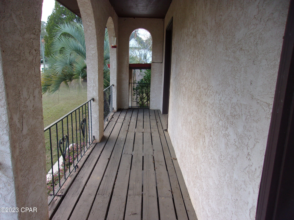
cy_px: 110
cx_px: 147
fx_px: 229
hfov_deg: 65.3
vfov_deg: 51.4
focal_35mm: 27
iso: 80
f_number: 3
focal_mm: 4.9
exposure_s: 1/45
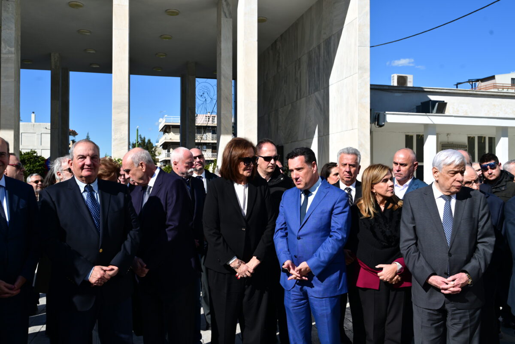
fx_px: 494
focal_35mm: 34
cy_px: 172
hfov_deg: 55.1
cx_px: 258
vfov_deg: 38.4
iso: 200
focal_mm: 34.5
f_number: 8
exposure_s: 1/500
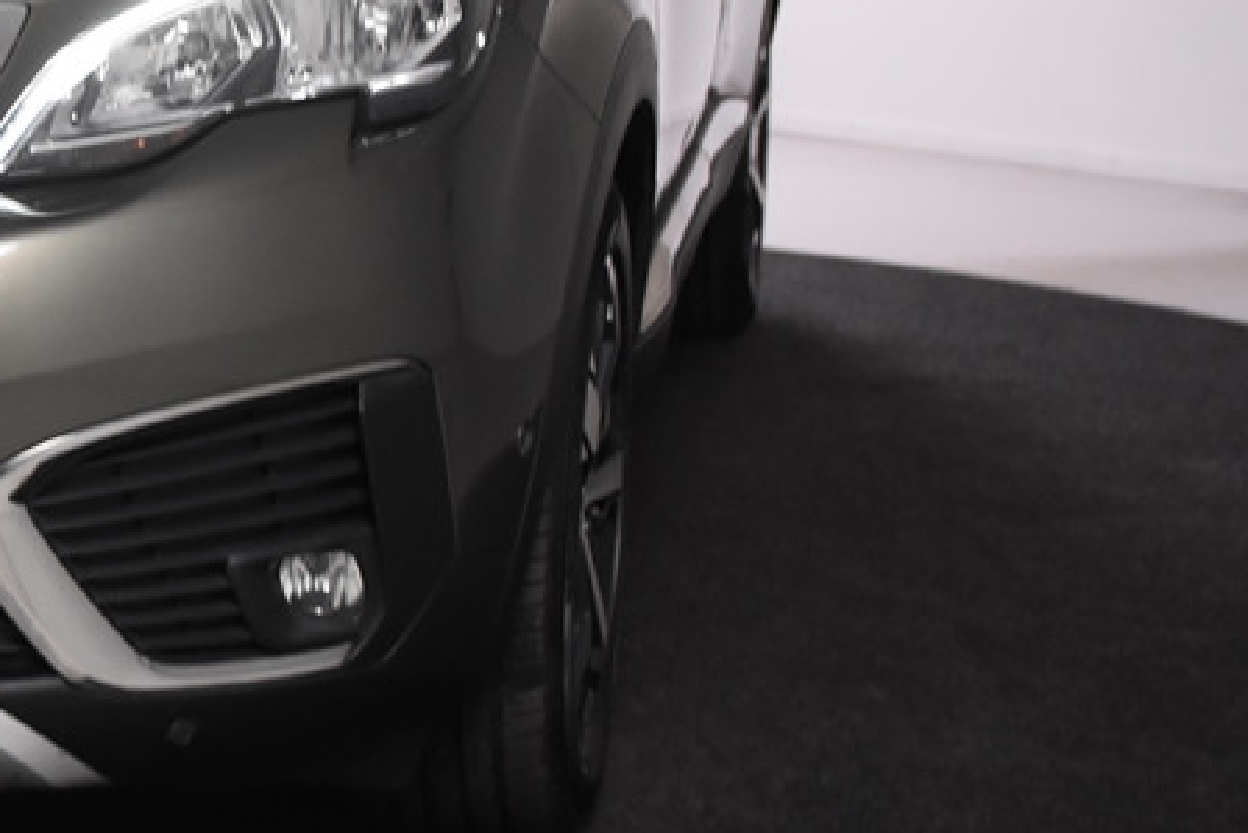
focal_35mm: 96
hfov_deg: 20.1
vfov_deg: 14.2
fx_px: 3329
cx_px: -170
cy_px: 297
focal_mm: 28
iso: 1600
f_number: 4.5
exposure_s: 1/125
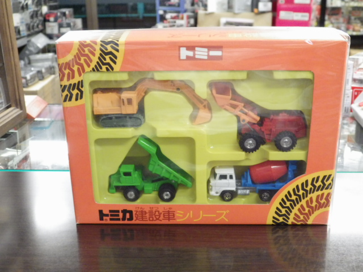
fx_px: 524
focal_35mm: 50
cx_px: 182
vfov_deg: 29.1
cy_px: 136
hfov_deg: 38.2
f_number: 3.8
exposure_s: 1/25
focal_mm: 9
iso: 800
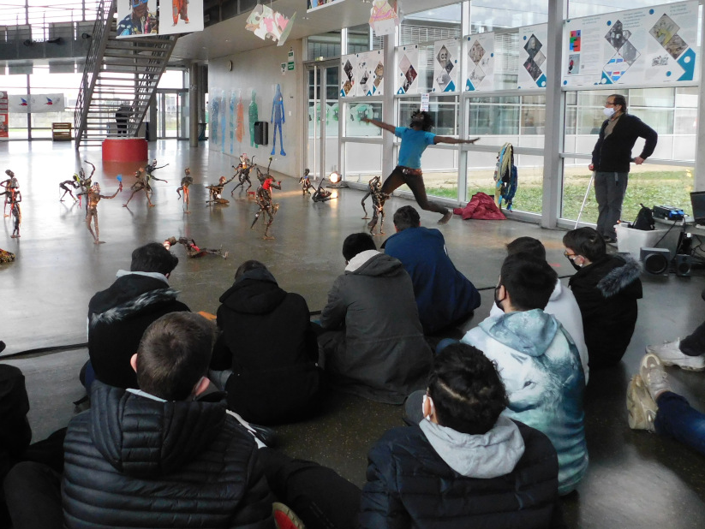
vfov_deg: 42.3
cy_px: 167
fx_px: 672
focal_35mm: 33
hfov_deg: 55.1
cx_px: 299
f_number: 3
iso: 400
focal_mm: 4
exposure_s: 1/100
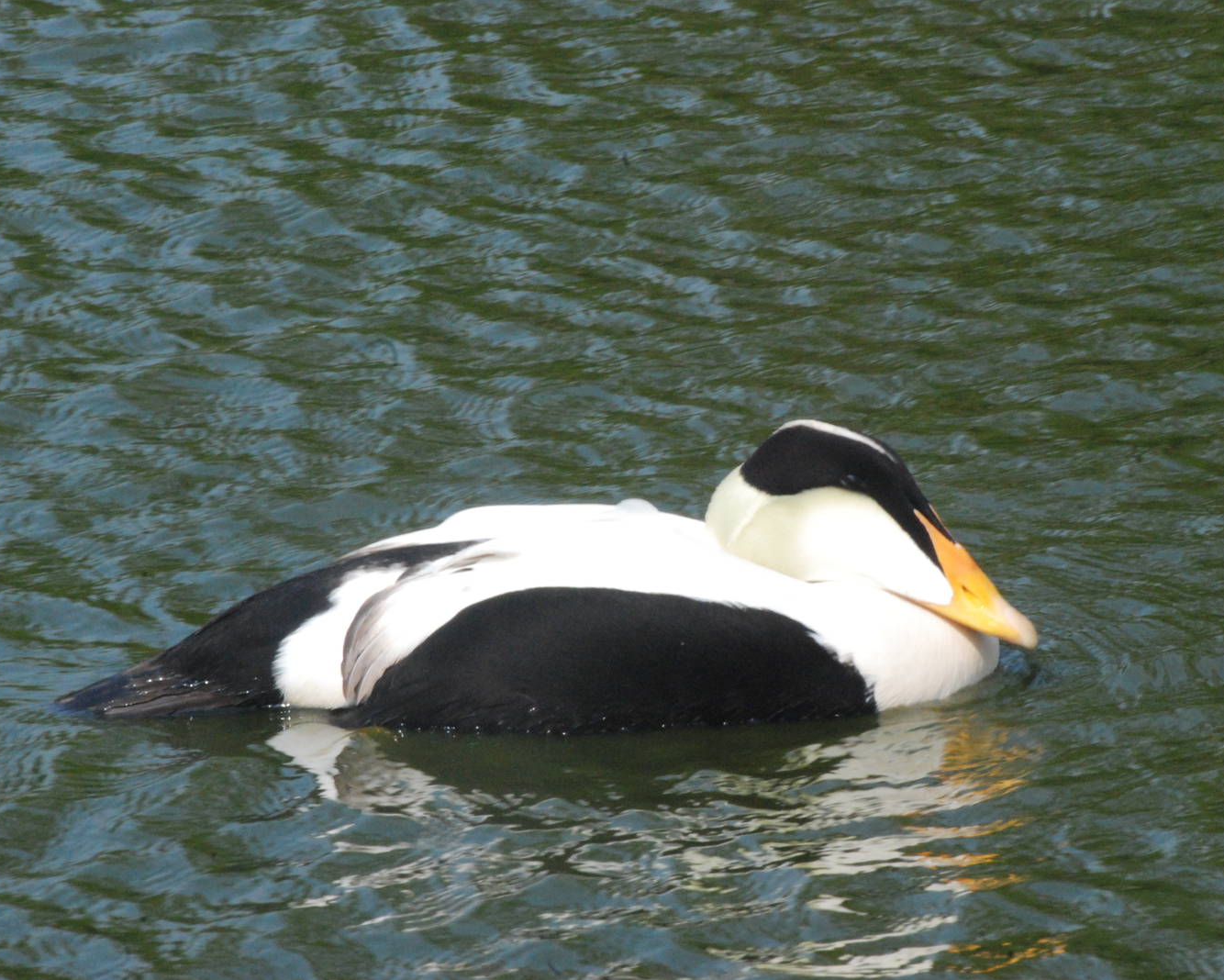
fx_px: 18372
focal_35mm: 507
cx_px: 709
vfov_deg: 3.1
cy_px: 490
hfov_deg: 3.8
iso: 1600
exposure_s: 1/160
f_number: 32
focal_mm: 300
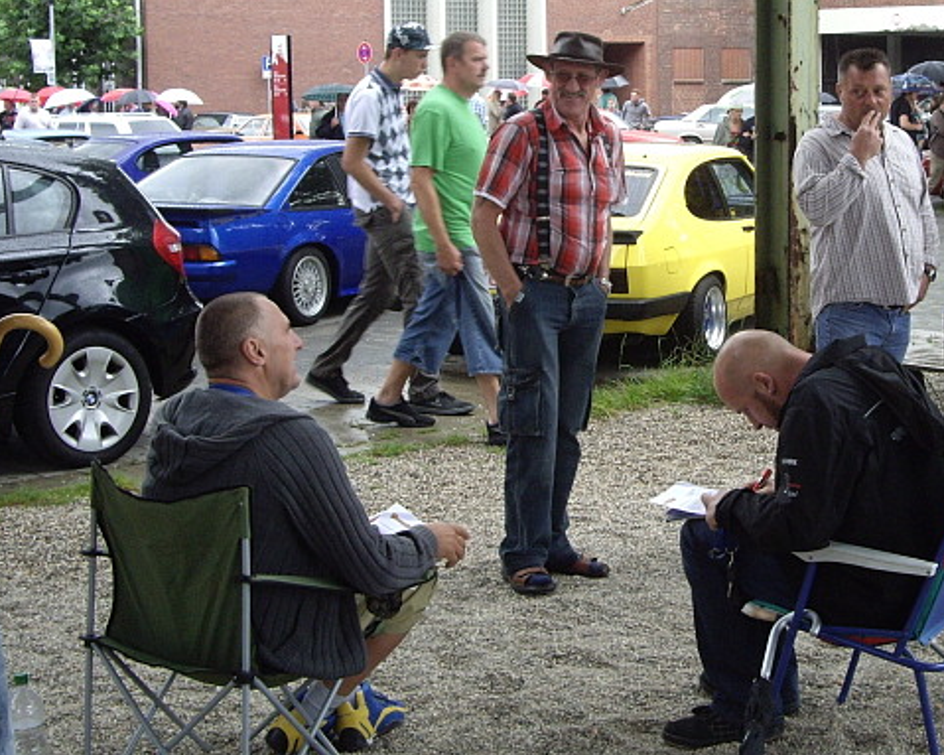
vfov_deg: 24.5
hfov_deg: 30.1
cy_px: 290
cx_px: 676
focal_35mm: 62
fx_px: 1732
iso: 200
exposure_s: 1/50
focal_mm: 7.9
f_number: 2.8
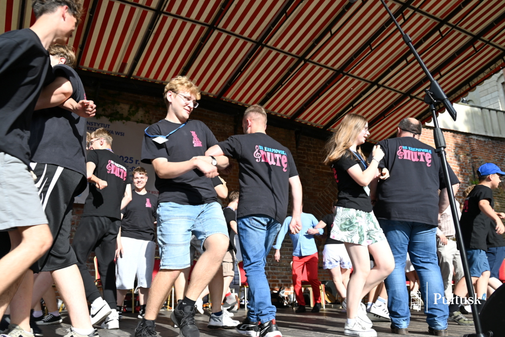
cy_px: 168
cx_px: 252
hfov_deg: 62.8
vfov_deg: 44.3
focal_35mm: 30
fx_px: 414
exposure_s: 1/250
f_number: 5.6
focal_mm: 29.5
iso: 100
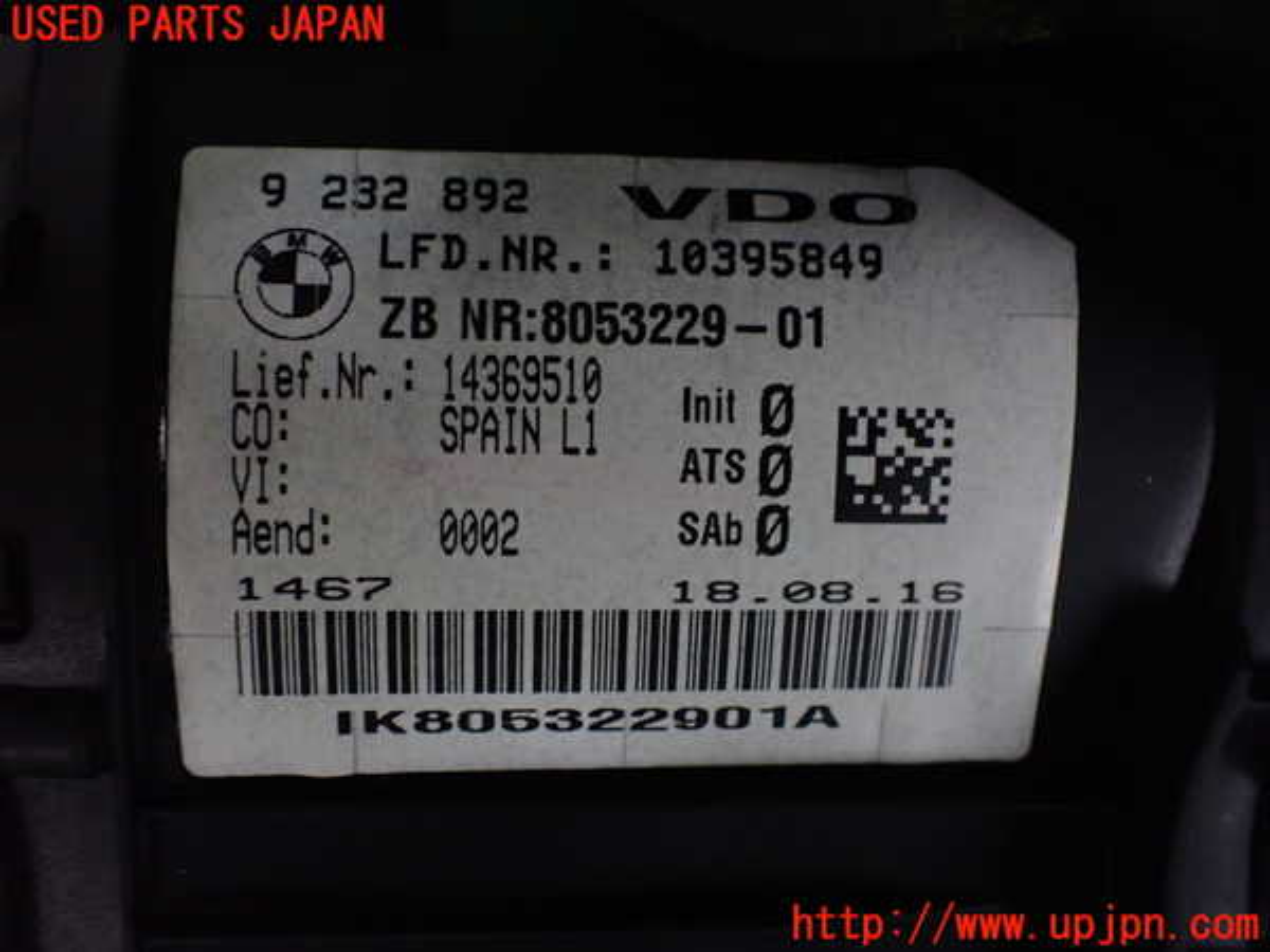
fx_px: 1101
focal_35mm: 30
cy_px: 476
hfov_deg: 60.0
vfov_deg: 46.8
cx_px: 635
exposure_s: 1/50
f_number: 2.3
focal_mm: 5.4
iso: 800
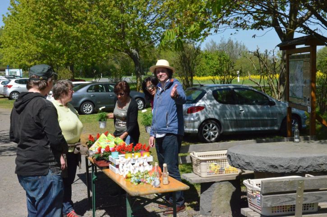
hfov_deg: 37.9
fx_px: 476
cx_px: 164
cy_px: 108
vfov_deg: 25.6
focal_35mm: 52
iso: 6400
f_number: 18
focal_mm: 35
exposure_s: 1/2500
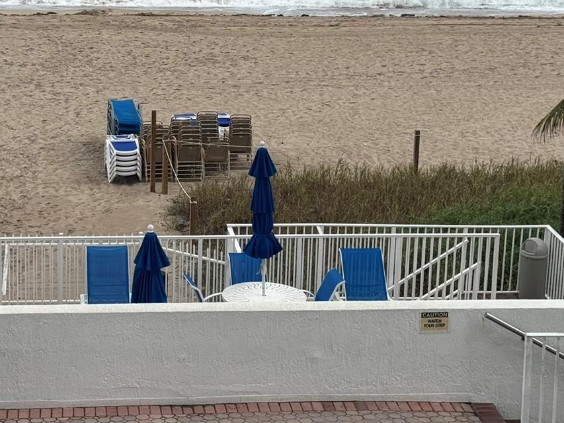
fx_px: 1467
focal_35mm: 90
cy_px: 123
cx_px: 154
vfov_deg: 16.4
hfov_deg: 21.6
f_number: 1.78
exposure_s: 1/939
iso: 64
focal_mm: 6.76
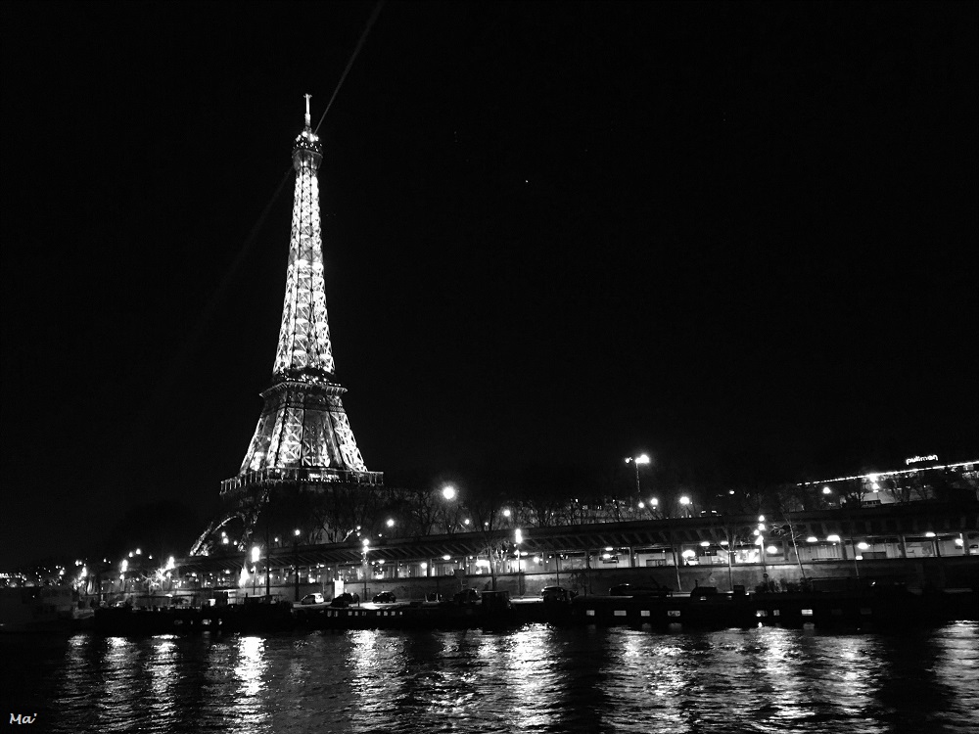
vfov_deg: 48.2
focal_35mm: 29
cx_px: 490
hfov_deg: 61.7
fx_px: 820
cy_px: 367
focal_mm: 4.15
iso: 400
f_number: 2.2
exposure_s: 1/17
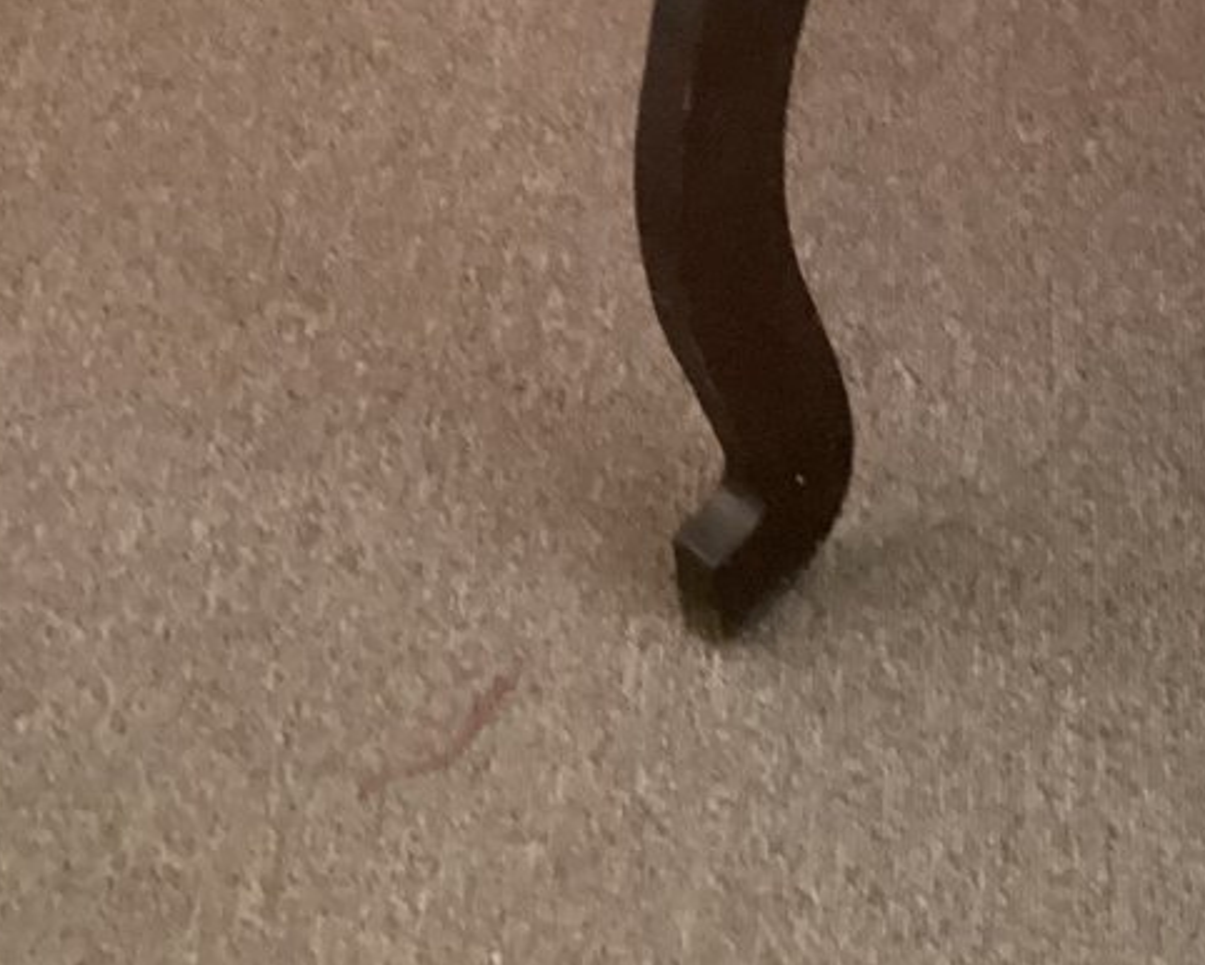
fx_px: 3389
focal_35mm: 95
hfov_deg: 19.5
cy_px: -411
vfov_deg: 15.2
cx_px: 1254
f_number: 2.4
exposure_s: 1/24
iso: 800
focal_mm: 3.3
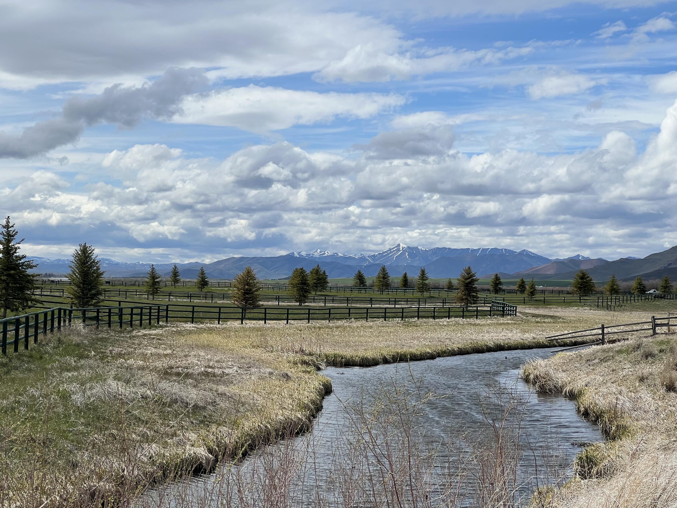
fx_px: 1525
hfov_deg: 25.0
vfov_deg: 18.9
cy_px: 256
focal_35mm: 78
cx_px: 334
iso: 32
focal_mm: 9
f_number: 2.8
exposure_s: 1/1815
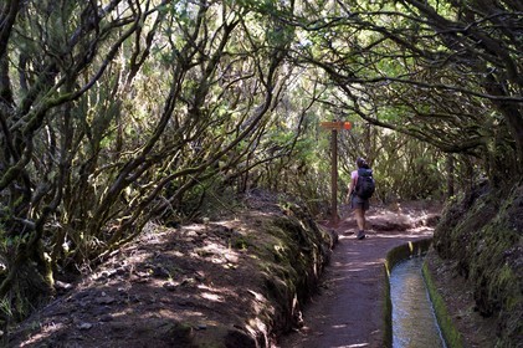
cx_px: 262
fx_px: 900
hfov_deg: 32.4
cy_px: 174
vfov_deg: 21.9
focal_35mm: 62
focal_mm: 62
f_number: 8
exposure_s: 1/40
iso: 800
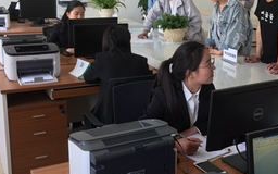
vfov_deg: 26.8
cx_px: 207
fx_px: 364
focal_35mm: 48
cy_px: 75
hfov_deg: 40.7
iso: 40
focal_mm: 4.15
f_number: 2.2
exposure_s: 1/50
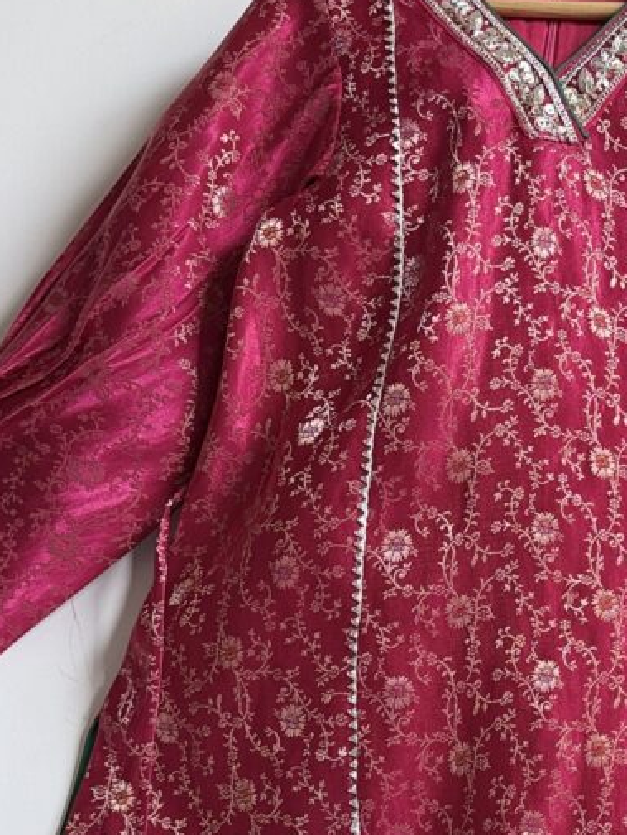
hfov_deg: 18.2
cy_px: 587
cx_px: 804
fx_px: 1835
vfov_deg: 25.5
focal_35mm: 76
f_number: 1.78
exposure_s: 1/121
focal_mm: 6.76
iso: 200
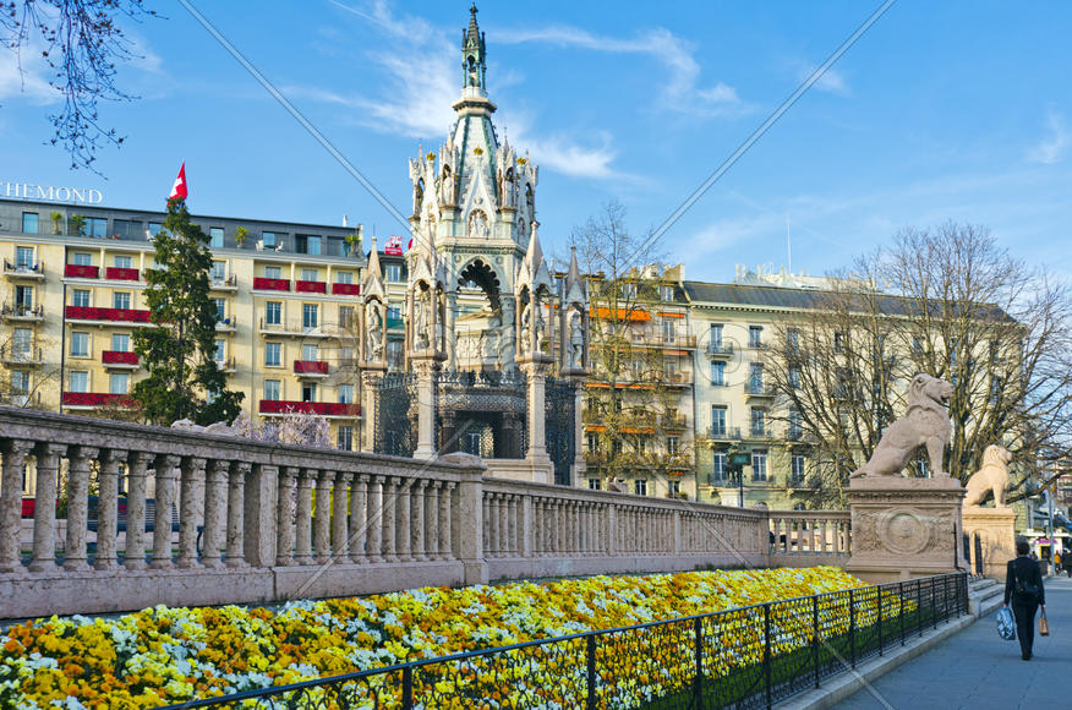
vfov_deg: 31.7
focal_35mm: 42
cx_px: 536
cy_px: 355
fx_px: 1248
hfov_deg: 46.5
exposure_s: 1/250
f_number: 4.8
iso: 100
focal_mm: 28
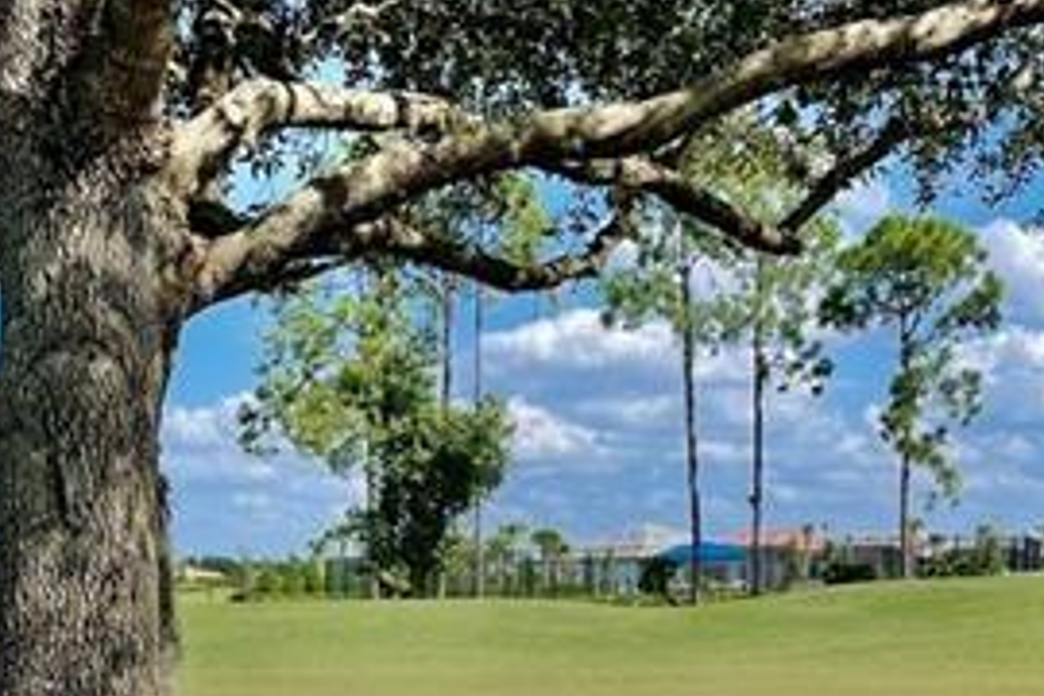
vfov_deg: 17.8
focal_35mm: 74
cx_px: 375
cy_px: 762
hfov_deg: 27.2
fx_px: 2146
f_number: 1.6
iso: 32
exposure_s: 1/3165
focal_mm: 5.1
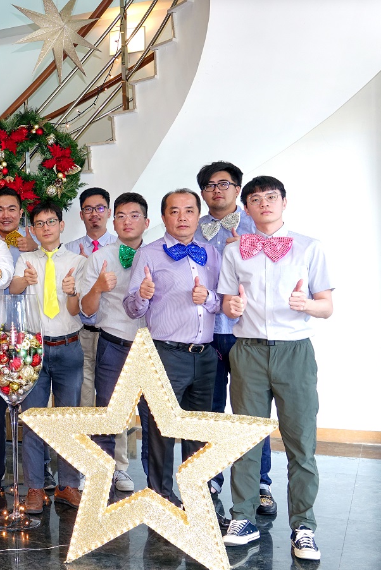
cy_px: 286
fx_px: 745
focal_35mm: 47
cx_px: -42
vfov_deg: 41.9
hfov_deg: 26.4
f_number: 2.8
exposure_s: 1/40
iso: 200
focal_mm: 11.51
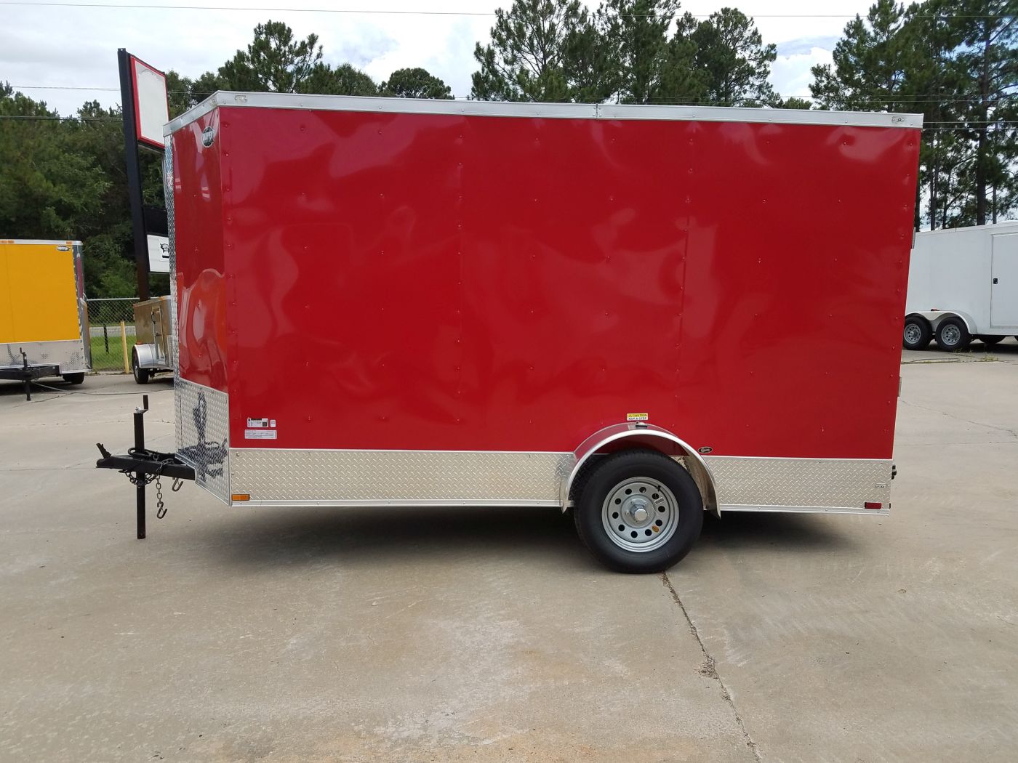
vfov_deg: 53.1
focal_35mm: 26
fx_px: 765
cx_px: 509
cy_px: 382
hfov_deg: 67.3
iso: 40
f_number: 1.7
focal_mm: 4.2
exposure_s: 1/1796
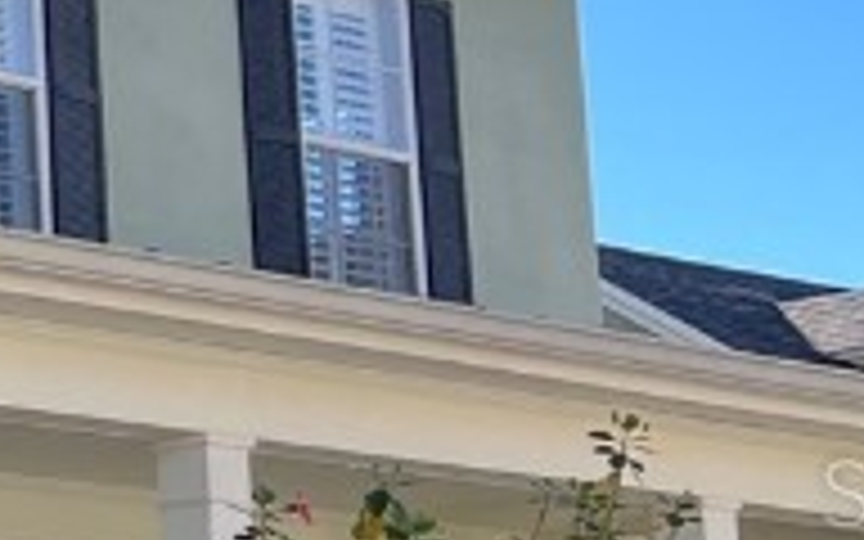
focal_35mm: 147
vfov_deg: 8.9
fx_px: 3461
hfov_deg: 12.0
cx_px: -1058
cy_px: 490
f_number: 1.5
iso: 50
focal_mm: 5.7
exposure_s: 1/859
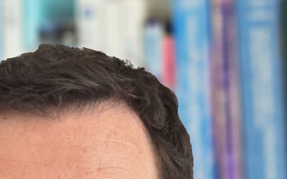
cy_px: 444
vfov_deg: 4.5
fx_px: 2253
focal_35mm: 288
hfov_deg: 7.3
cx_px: 40
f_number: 5
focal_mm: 36
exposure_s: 1/200
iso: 800
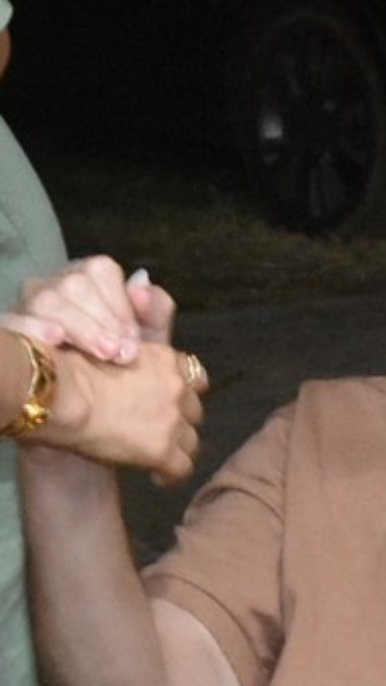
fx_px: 4276
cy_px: 341
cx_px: 248
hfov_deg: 5.2
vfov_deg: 9.2
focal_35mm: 235
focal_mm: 28
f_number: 5
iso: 5000
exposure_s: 1/80
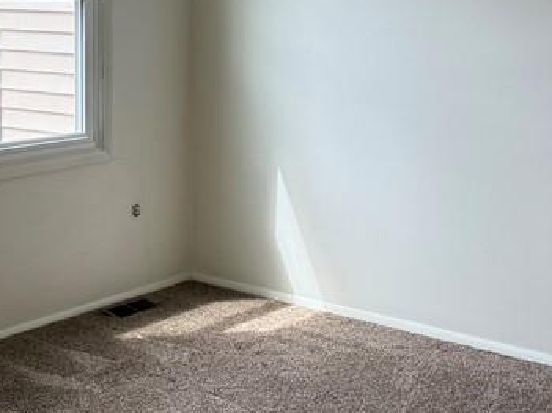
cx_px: 215
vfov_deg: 21.0
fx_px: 1116
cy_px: 192
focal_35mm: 70
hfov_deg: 27.7
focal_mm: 6.76
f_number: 1.78
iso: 100
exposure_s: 1/470
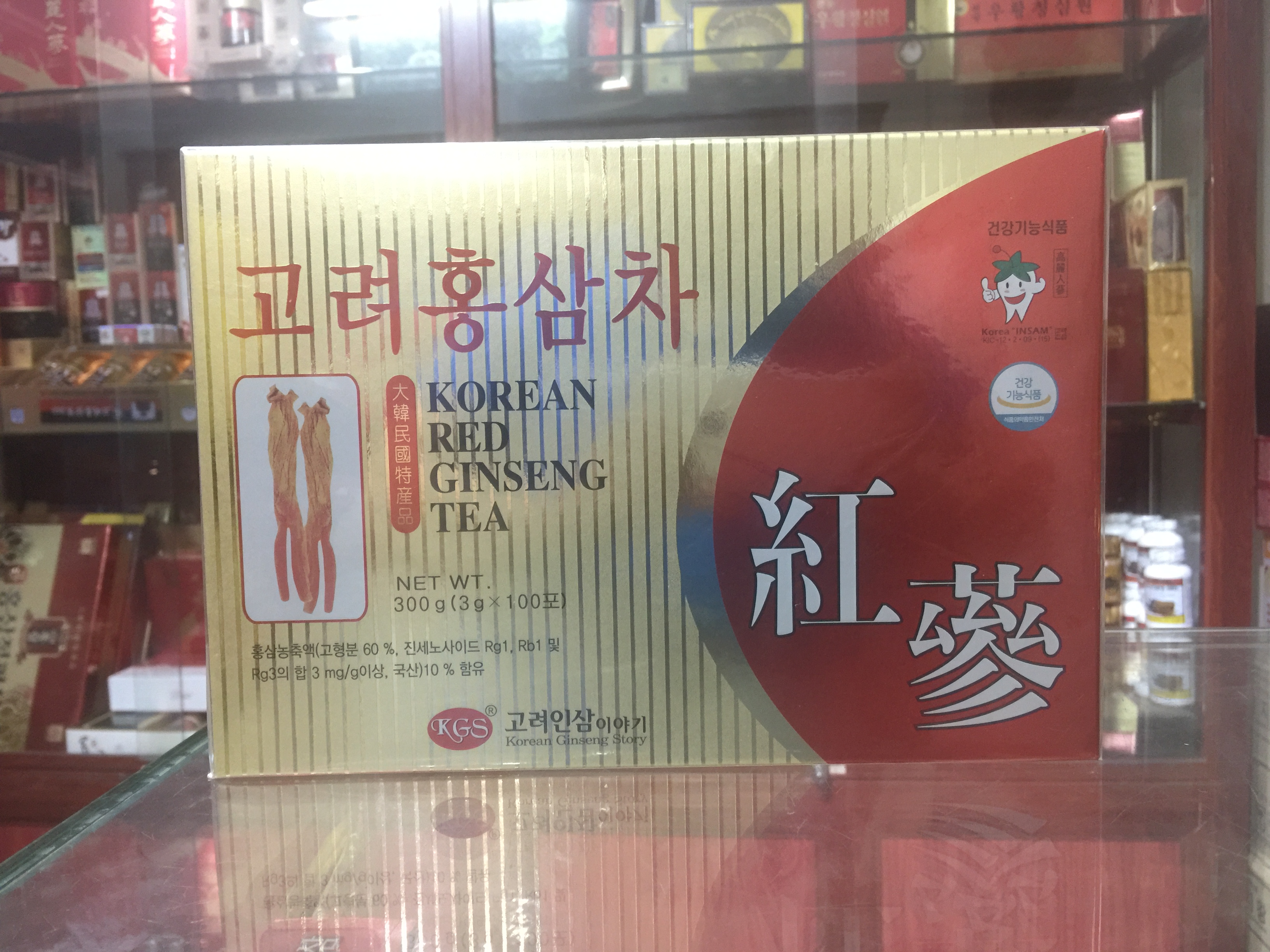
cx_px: 635
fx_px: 1064
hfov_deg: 61.7
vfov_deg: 48.2
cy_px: 476
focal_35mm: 29
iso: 125
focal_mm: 4.15
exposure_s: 1/10
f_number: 2.2
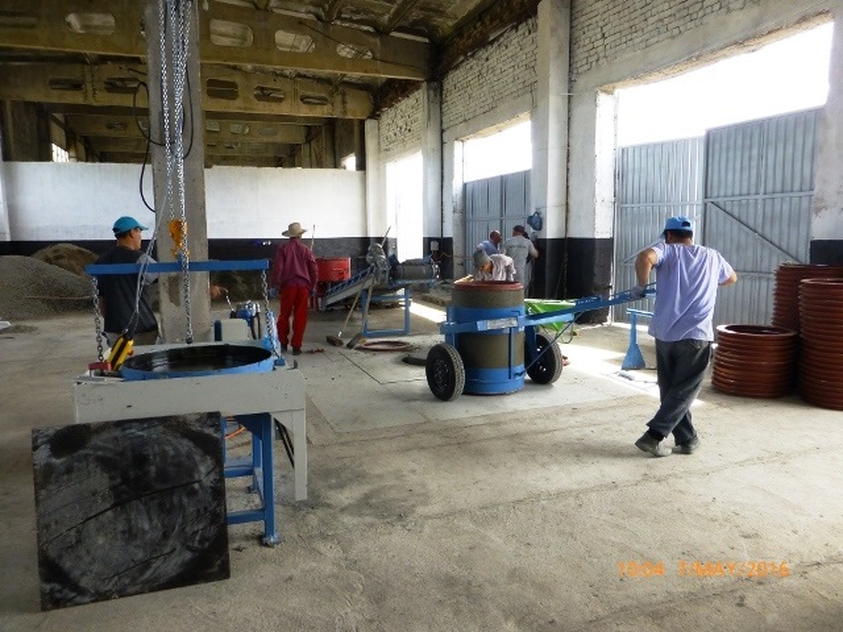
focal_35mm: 24
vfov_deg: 56.8
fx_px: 584
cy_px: 316
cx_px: 422
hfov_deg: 71.6
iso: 200
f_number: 3.3
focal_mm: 4.3
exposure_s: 1/200
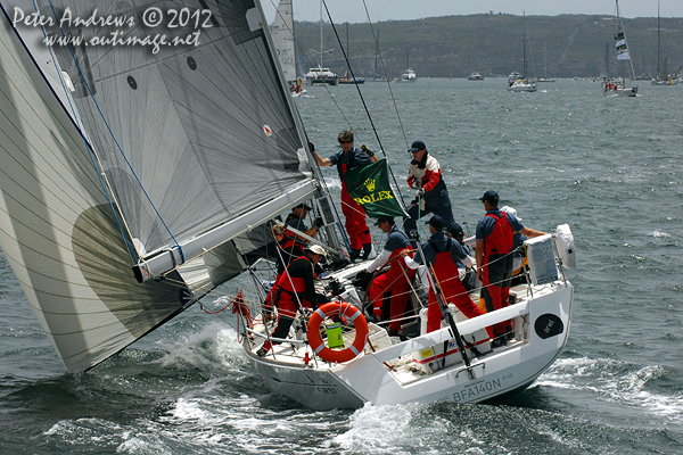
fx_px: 3301
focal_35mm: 174
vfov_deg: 7.9
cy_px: 228
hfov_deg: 11.8
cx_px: 342
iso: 400
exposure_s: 1/1000
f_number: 8.5
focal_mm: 116
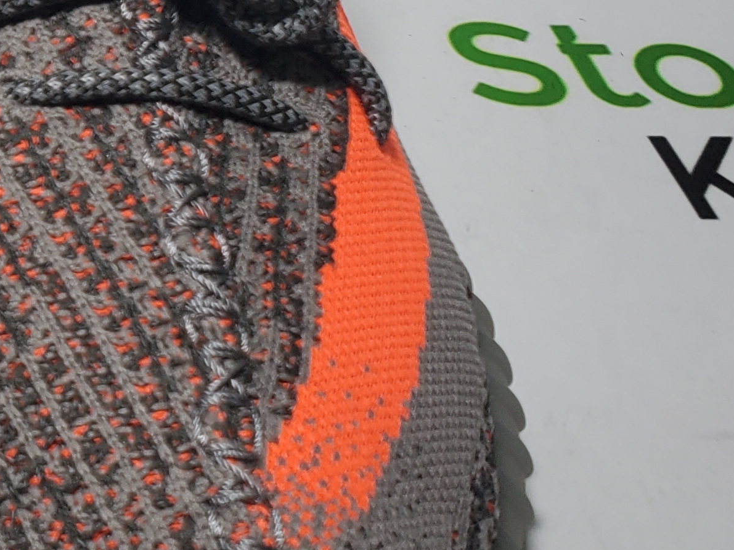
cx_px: -278
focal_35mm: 88
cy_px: 94
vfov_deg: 16.6
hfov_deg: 20.0
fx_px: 1866
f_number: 2.4
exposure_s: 1/212
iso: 50
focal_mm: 4.3
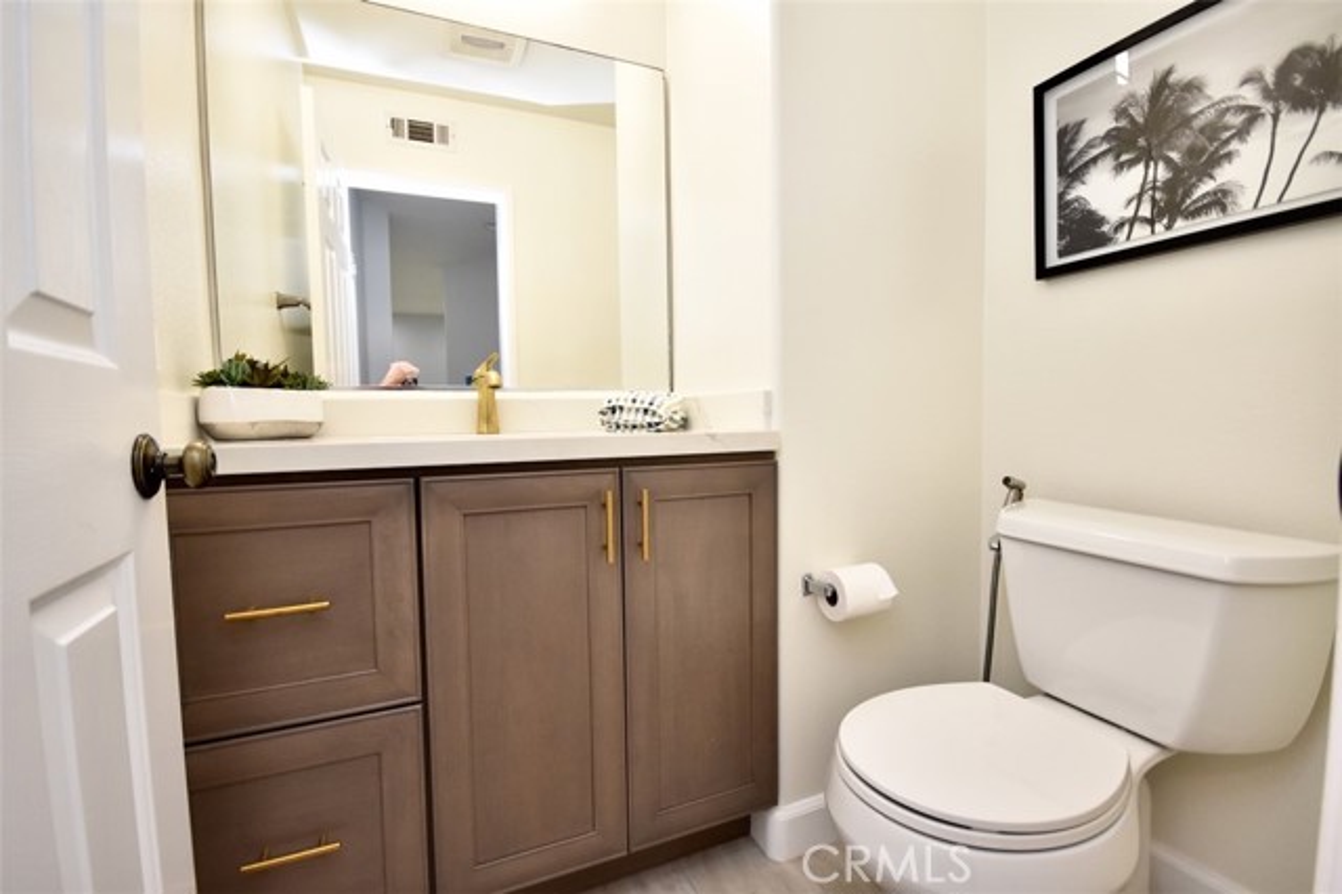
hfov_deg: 100.4
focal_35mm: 15
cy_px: 447
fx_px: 559
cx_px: 671
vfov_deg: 77.3
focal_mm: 10
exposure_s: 1/125
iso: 1100
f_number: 4
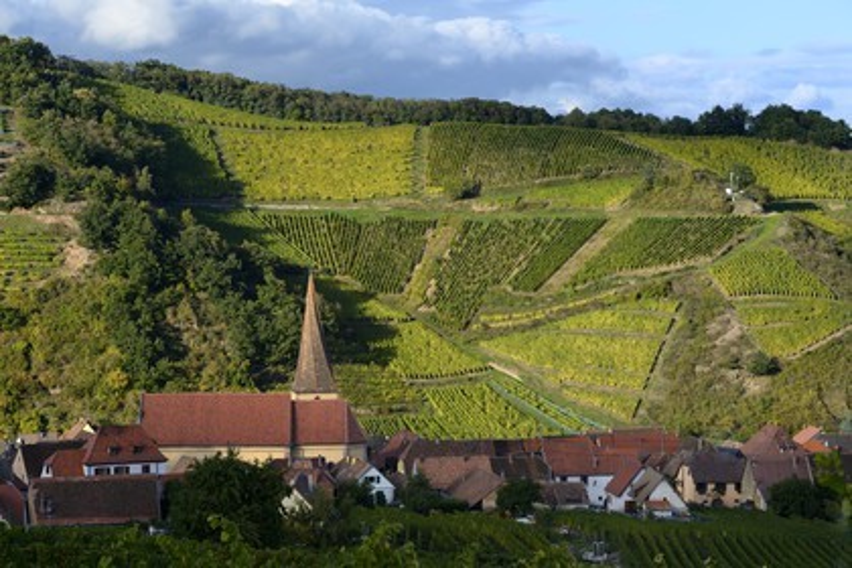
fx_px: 2414
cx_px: 426
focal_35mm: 102
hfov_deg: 20.0
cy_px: 284
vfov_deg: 13.4
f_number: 11
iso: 200
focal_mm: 102
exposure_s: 1/200
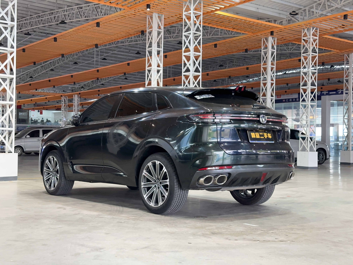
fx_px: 489
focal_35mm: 48
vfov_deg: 30.3
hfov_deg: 39.7
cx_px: 176
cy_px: 132
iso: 160
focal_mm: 6.86
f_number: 1.78
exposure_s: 1/50
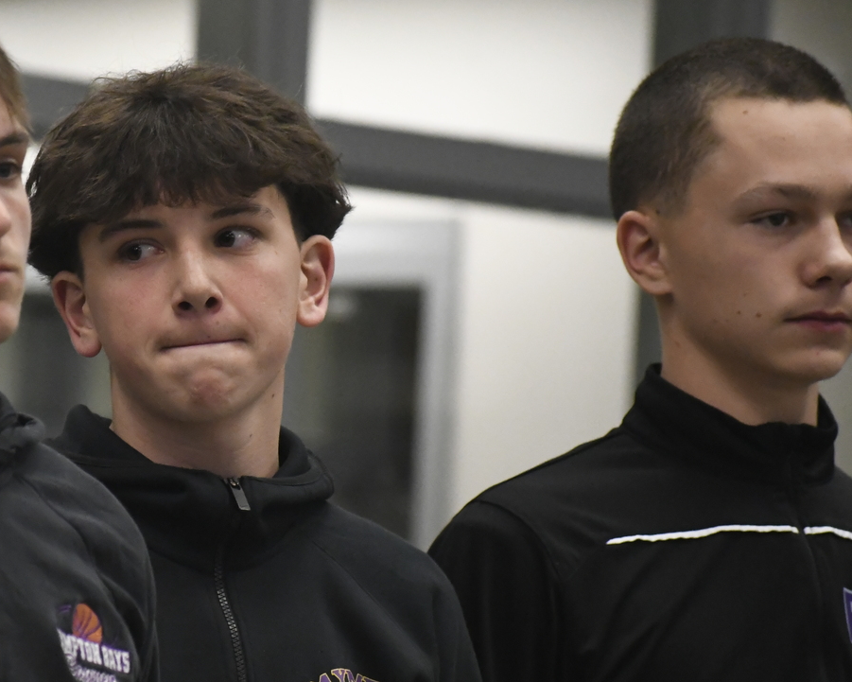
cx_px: 203
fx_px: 9457
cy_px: 374
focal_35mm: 375
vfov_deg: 4.1
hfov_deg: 5.2
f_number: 5
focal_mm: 160
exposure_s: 1/500
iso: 8000
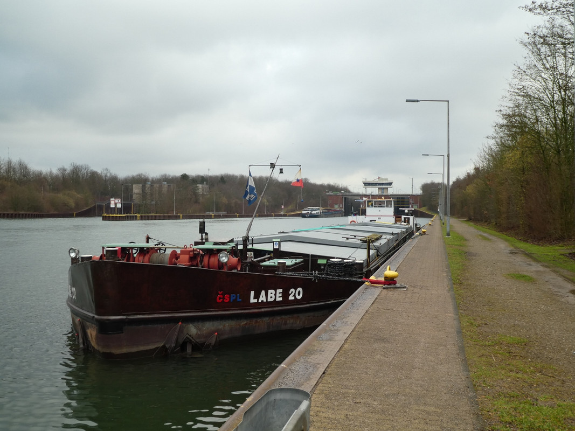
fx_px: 615
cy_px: 216
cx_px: 288
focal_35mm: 37
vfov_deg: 38.7
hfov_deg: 50.1
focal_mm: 6.7
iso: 80
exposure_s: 1/100
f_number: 3.7
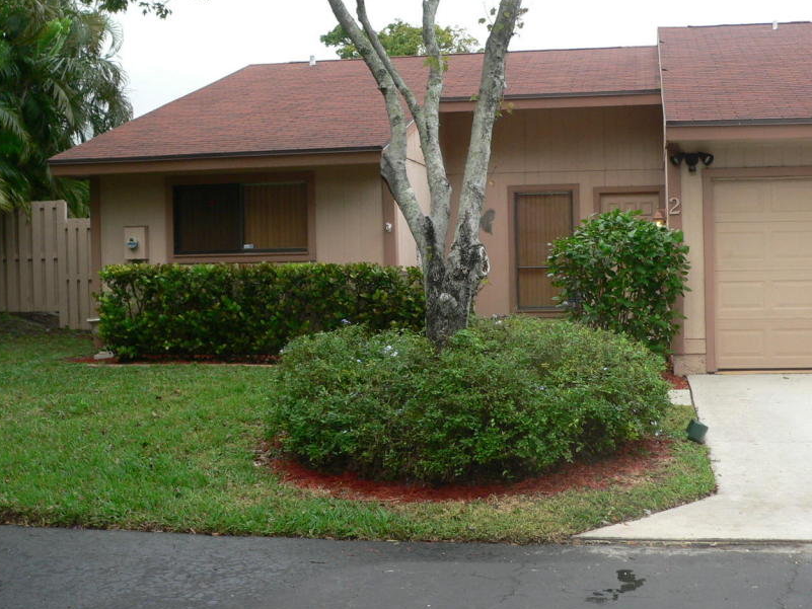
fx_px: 1079
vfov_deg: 31.5
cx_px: 488
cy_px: 264
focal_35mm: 46
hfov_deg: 41.0
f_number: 3.3
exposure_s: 1/250
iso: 100
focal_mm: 6
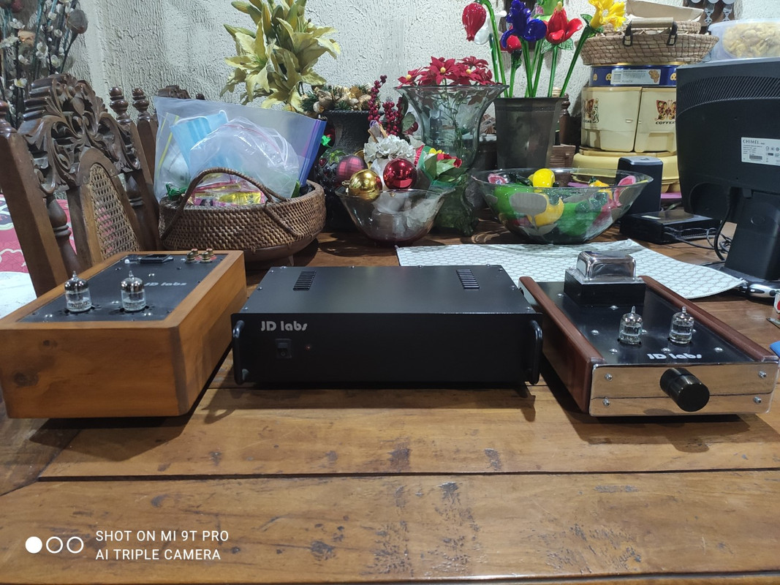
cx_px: 390
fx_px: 586
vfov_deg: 53.1
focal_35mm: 26
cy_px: 292
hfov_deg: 67.3
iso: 1542
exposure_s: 1/30
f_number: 1.75
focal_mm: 4.77
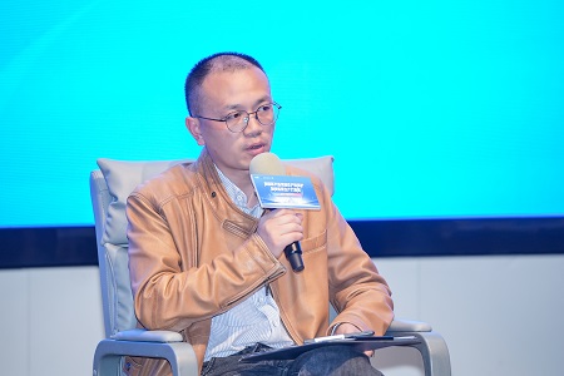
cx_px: 282
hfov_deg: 8.3
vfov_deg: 5.6
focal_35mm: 247
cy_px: 188
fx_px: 3869
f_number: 2.8
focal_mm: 165
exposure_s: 1/160
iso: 500
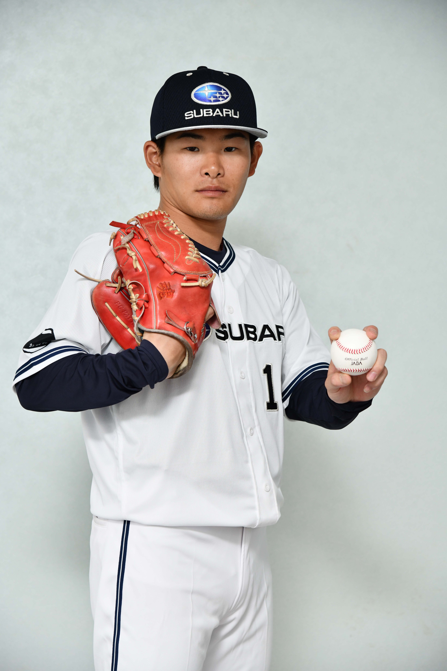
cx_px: 224
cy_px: 336
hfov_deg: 16.7
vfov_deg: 24.8
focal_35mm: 82
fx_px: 1527
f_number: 5.6
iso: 1000
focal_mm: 82
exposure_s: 1/250
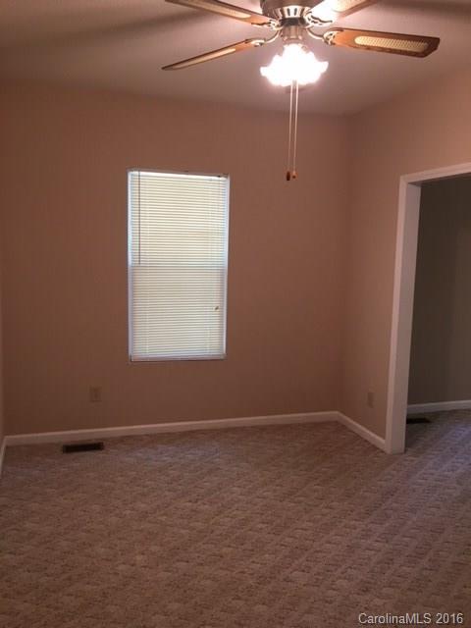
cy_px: 314
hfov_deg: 48.2
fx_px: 526
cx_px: 236
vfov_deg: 61.7
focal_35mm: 29
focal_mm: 4.15
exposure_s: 1/30
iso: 64
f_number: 2.2
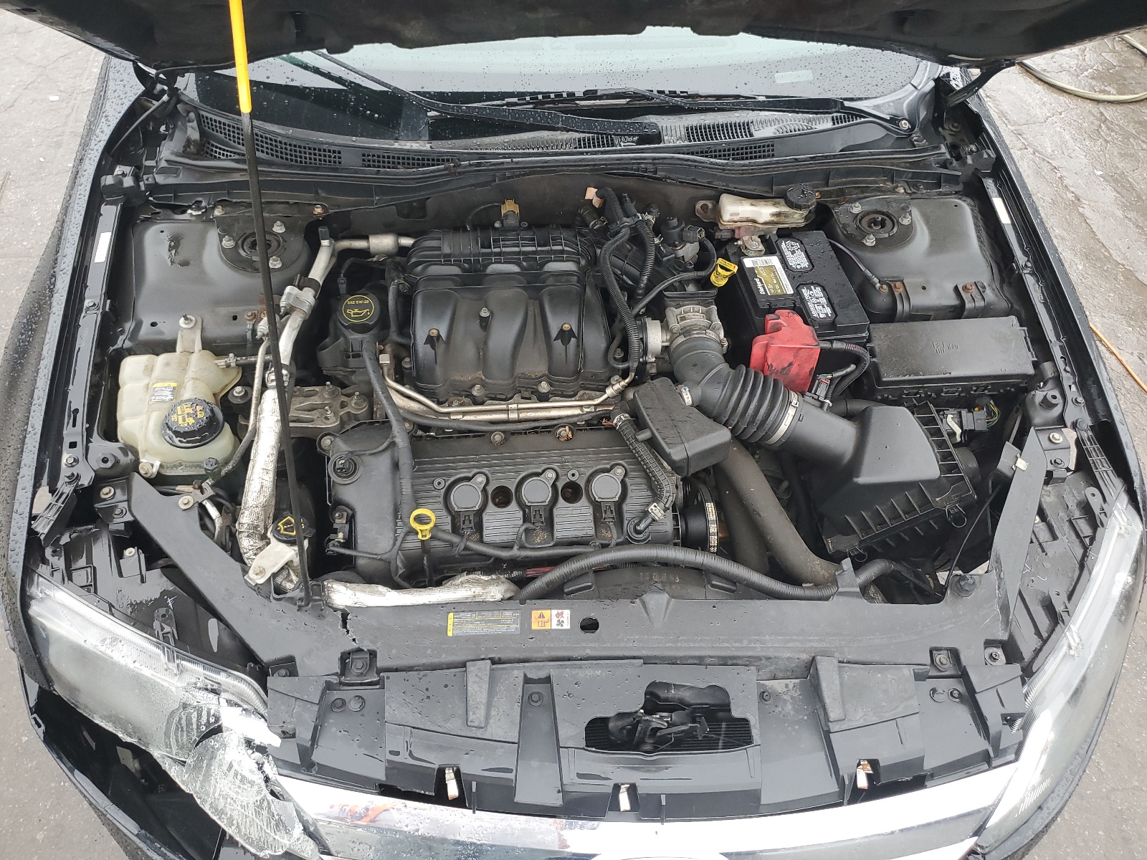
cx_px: 574
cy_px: 430
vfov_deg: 53.1
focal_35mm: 26
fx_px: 862
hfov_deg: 67.3
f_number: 1.5
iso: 83
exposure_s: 1/120
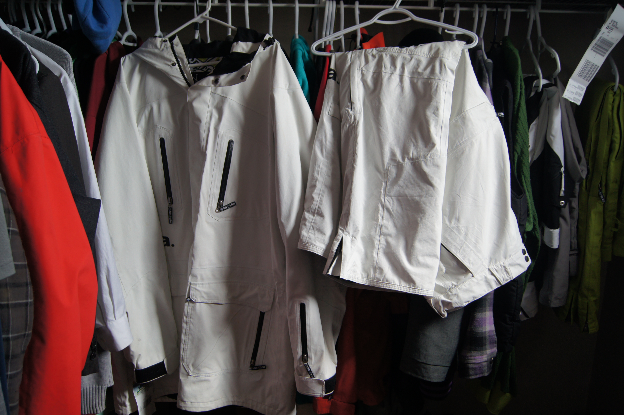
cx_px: 312
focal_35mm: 33
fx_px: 571
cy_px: 208
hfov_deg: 57.3
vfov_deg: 39.9
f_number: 4
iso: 200
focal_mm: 22
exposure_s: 1/40
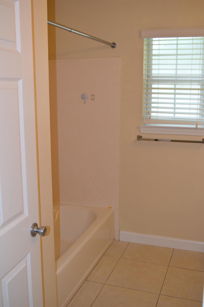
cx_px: 102
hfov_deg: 33.0
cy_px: 154
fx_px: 344
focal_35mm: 40
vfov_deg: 47.9
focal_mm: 27
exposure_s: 1/125
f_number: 5.6
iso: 800
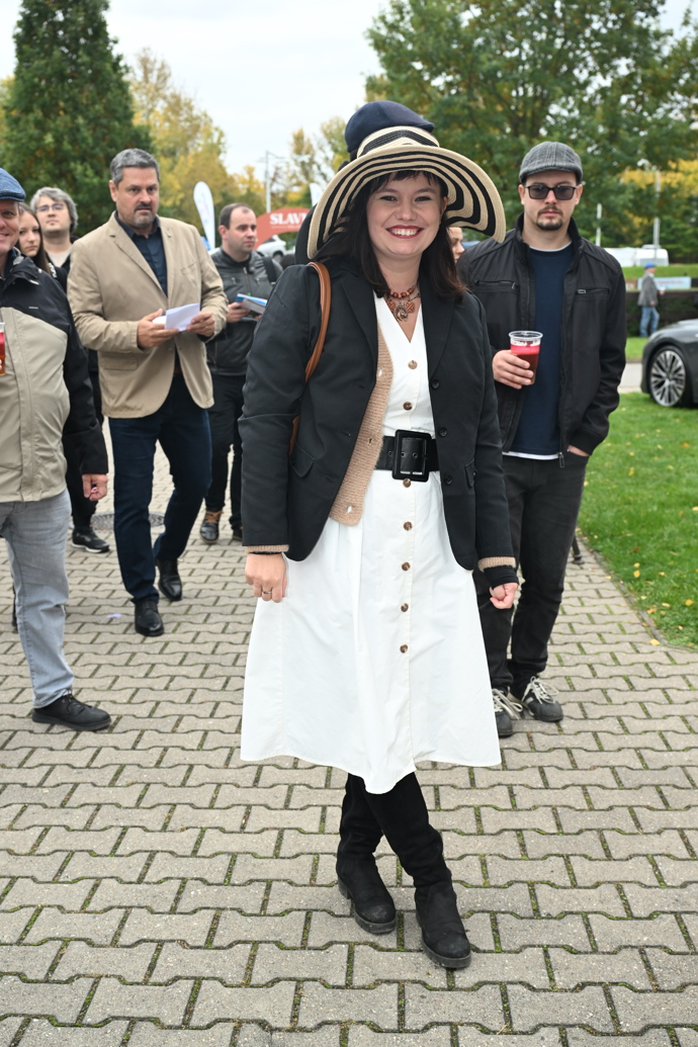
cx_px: 349
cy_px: 524
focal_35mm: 41
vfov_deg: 47.4
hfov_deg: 32.6
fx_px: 1192
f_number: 5
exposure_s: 1/250
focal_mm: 41
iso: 400
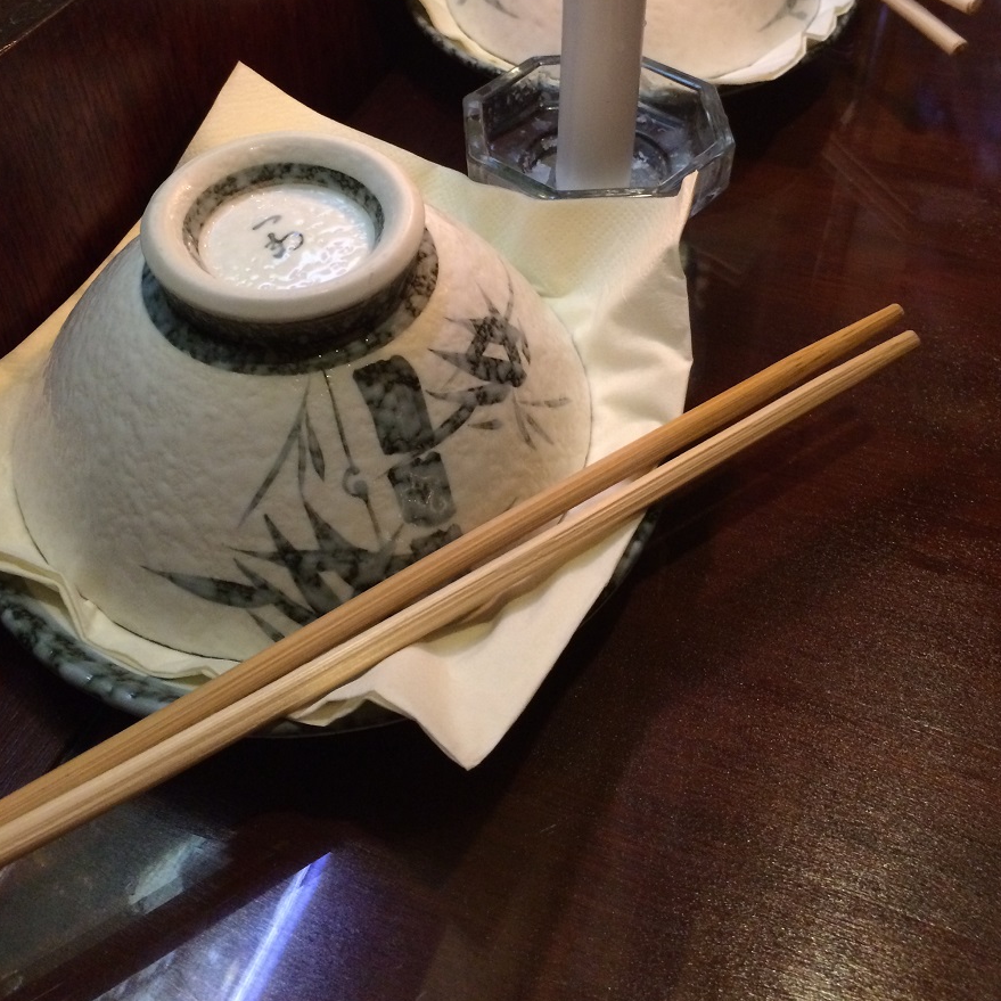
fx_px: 1145
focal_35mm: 35
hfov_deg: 47.2
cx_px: 497
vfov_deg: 46.4
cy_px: 322
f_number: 2.2
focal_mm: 4.15
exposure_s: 1/33
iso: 320
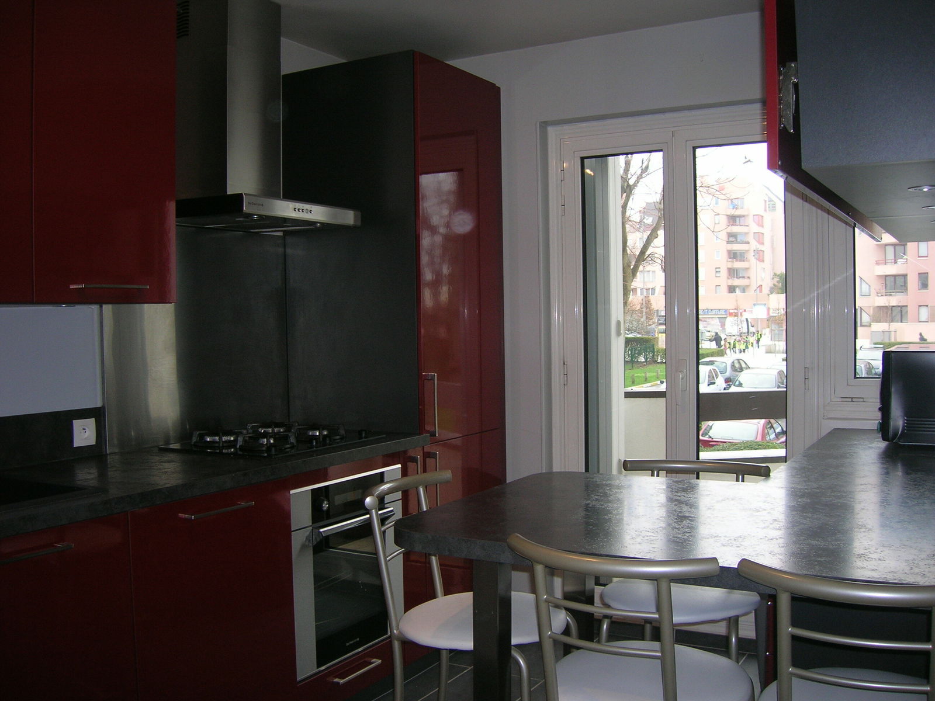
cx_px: 468
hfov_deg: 54.0
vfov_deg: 41.8
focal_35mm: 34
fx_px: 918
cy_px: 350
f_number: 2.9
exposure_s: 1/30
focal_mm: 5.7
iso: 51
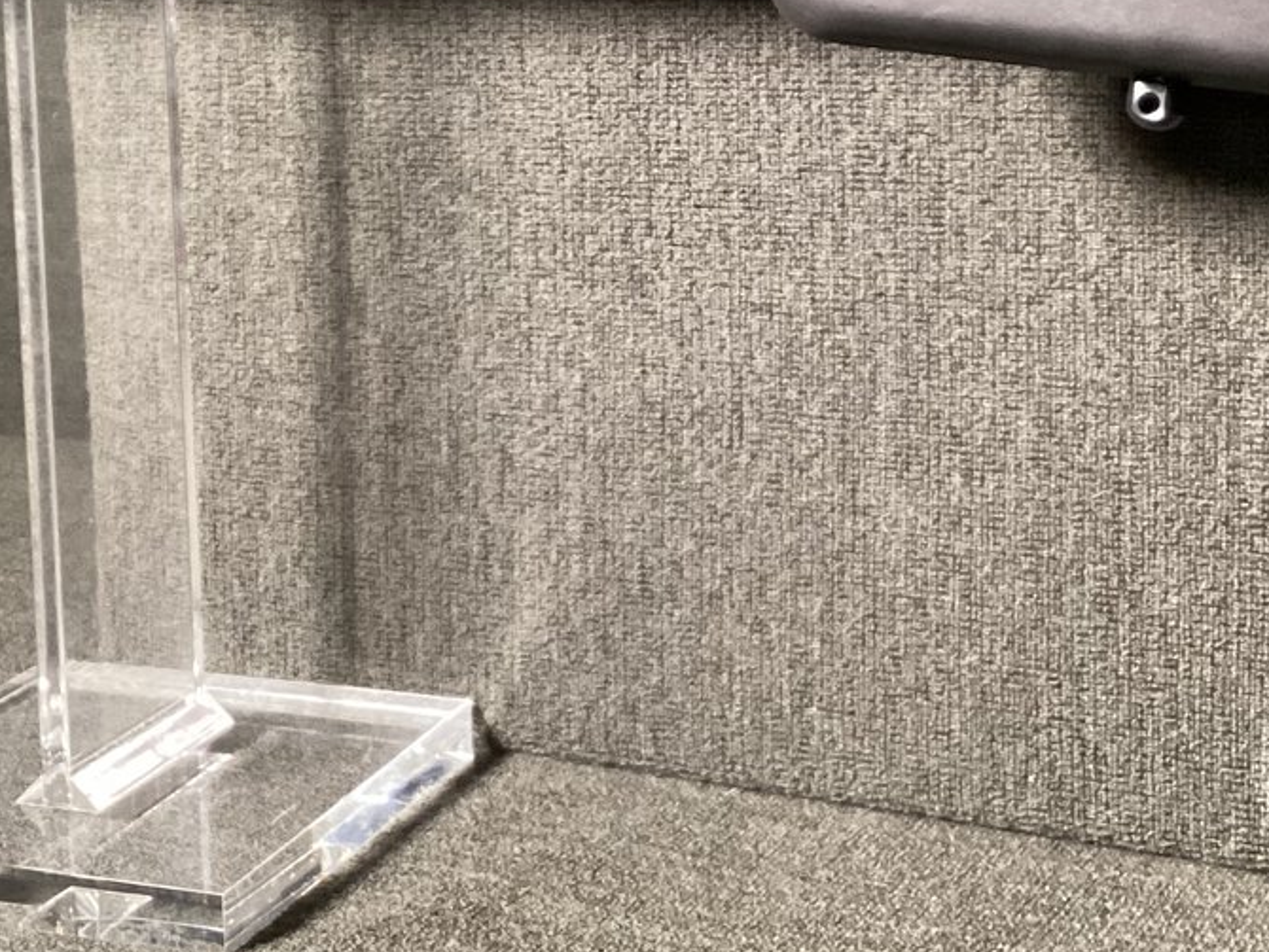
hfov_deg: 27.8
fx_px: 2567
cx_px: 700
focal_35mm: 70
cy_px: 171
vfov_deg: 20.7
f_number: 2.4
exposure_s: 1/40
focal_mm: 3.3
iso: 320
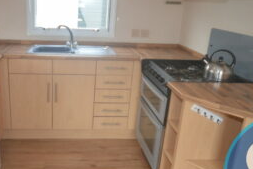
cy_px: 65
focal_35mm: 32
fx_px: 225
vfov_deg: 40.9
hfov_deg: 57.3
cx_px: 83
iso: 400
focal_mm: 10
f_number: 4.5
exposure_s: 1/80
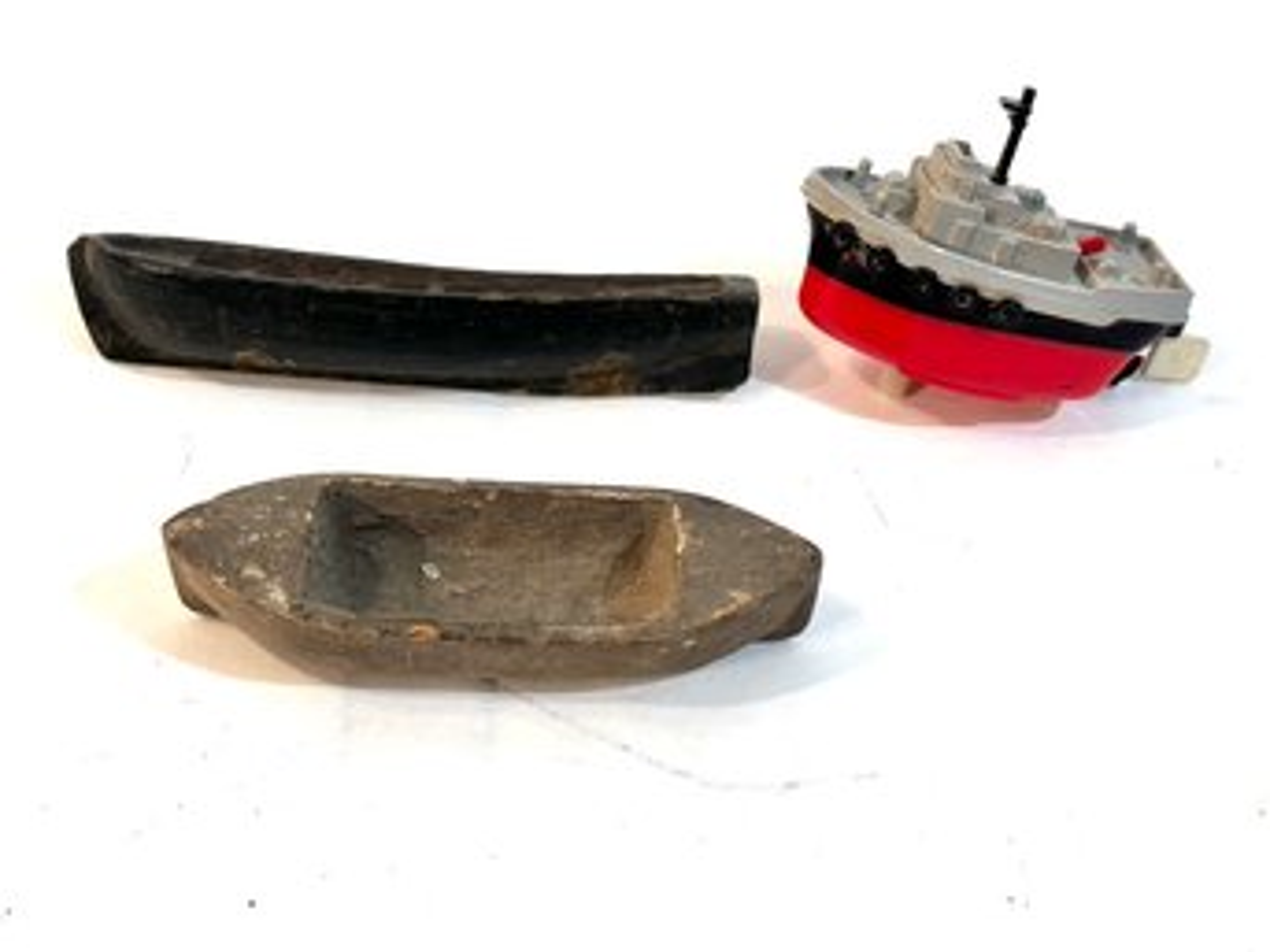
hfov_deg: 36.8
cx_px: 635
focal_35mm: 52
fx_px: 1907
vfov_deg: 28.0
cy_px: 476
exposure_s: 1/120
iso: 40
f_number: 1.6
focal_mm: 5.96
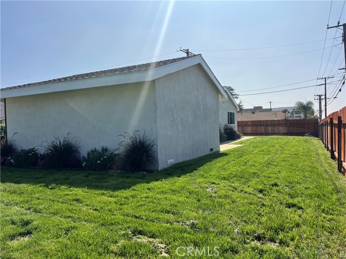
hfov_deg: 67.3
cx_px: 173
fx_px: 260
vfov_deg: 53.1
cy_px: 130
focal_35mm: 26
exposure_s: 1/6993
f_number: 1.5
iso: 50
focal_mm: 5.7
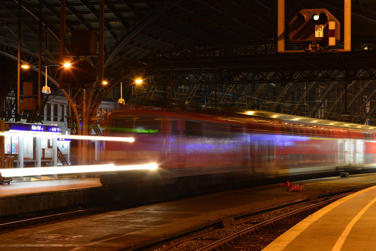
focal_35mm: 82
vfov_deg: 16.6
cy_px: 126
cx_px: 188
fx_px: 862
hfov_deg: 24.6
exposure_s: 13
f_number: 16
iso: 100
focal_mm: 55
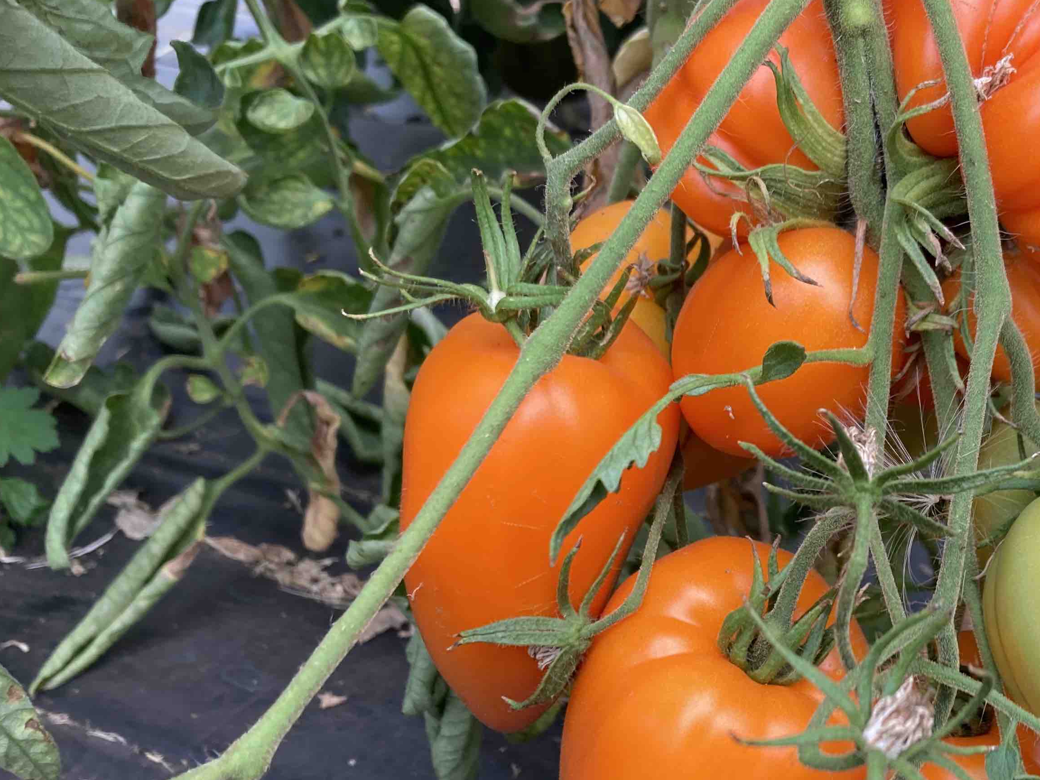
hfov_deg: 37.6
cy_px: 499
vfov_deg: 29.5
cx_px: 826
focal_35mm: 49
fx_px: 1472
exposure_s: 1/121
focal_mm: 3.99
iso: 25
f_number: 1.8
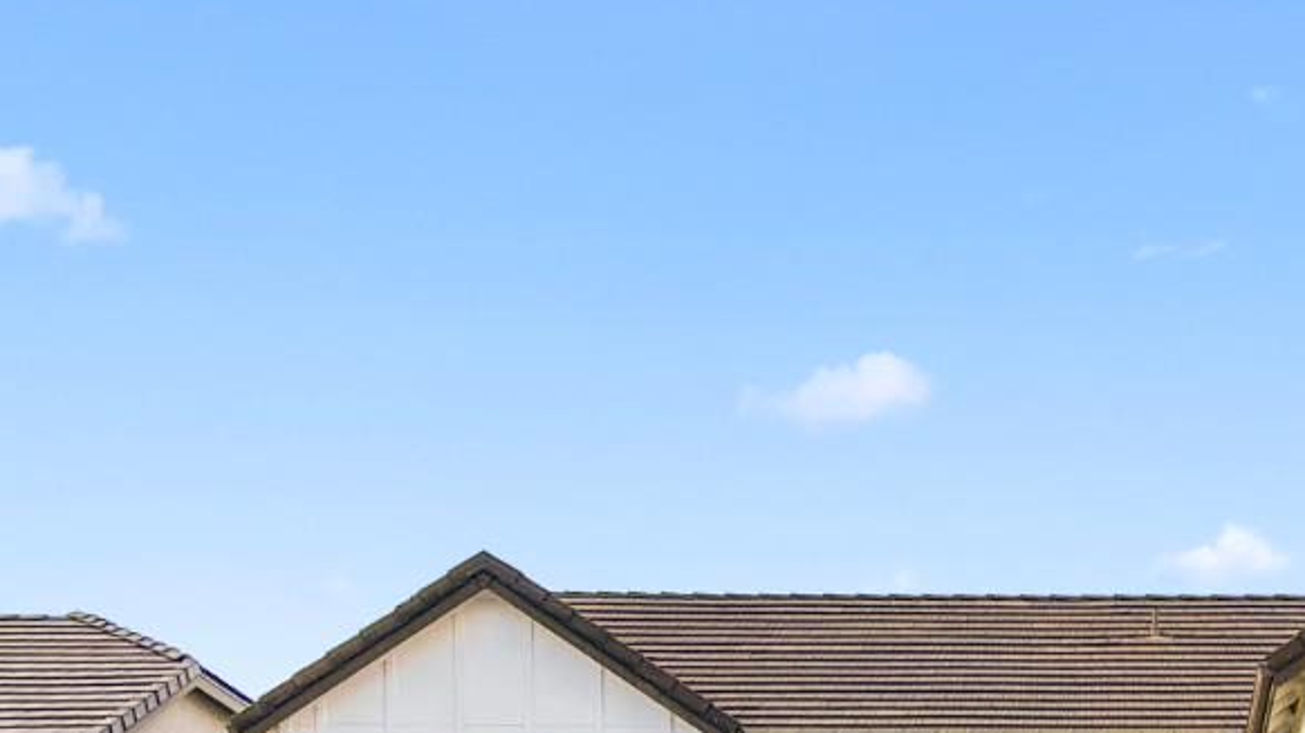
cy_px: 987
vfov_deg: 15.6
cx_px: 1141
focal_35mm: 73
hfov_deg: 28.0
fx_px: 2525
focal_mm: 5.7
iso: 50
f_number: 1.5
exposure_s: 1/2300
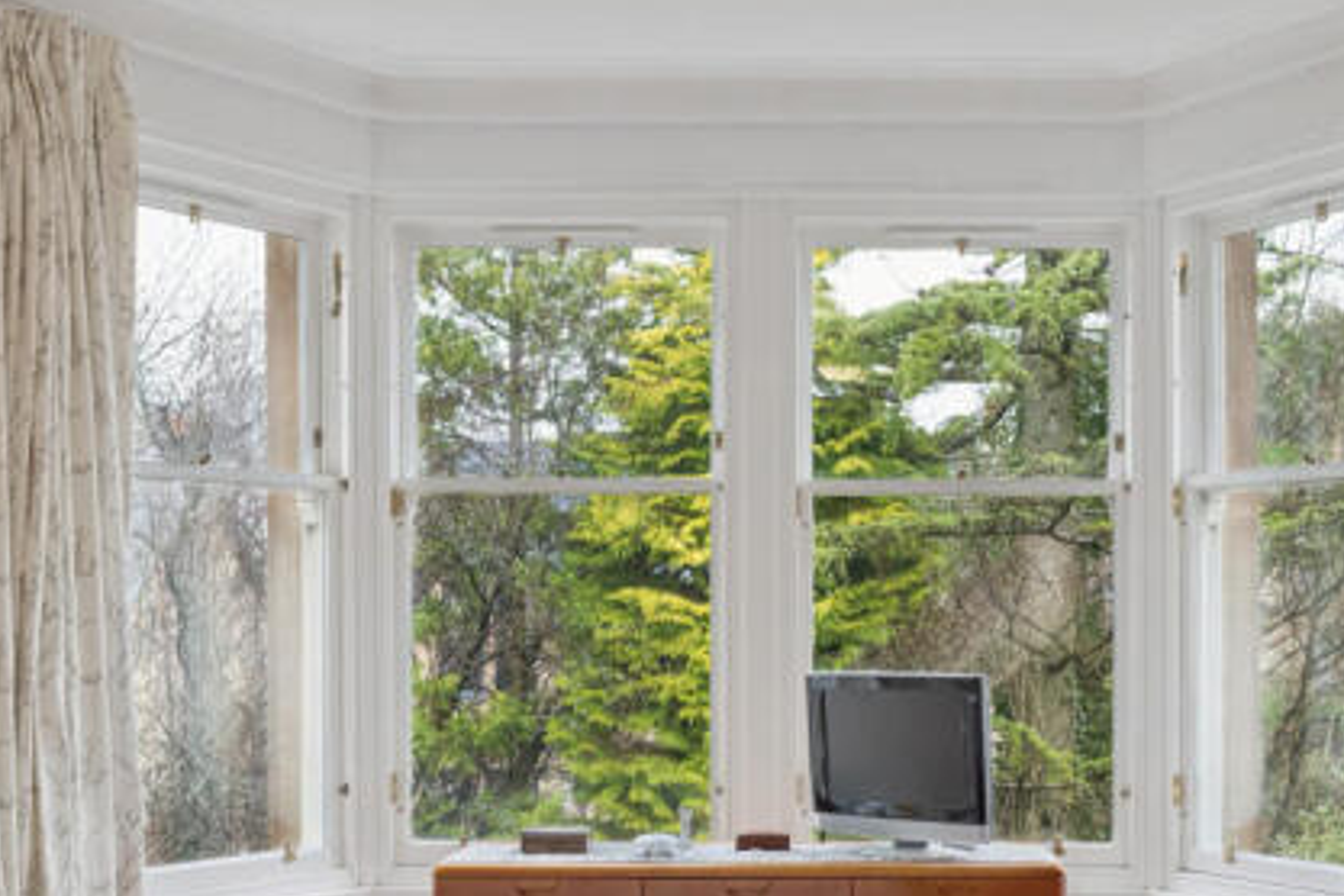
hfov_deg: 36.2
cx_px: 782
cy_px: 611
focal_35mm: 55
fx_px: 2053
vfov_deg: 24.5
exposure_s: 1/50
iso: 3200
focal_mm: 35
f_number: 8
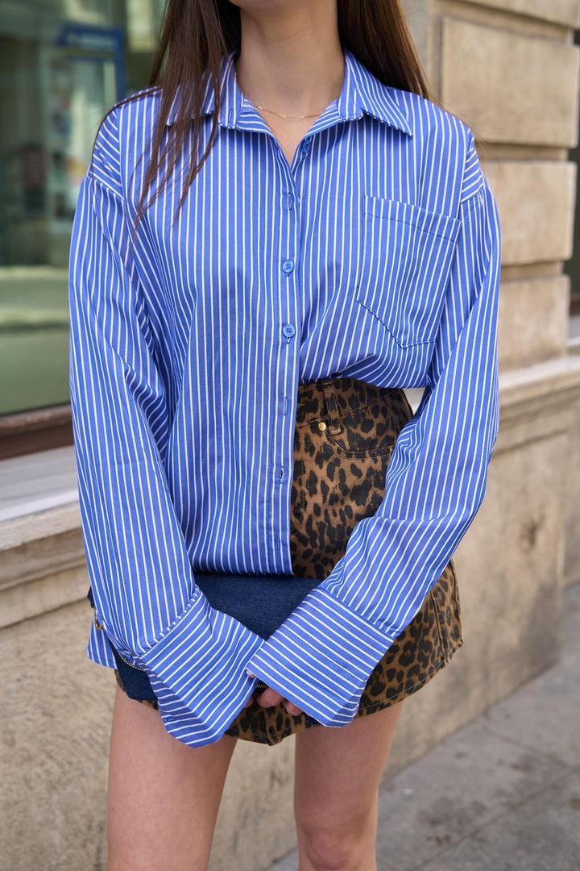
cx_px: 290
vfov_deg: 43.6
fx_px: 1087
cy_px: 436
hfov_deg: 29.9
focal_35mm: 45
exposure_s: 1/160
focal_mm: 45
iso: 100
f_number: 4
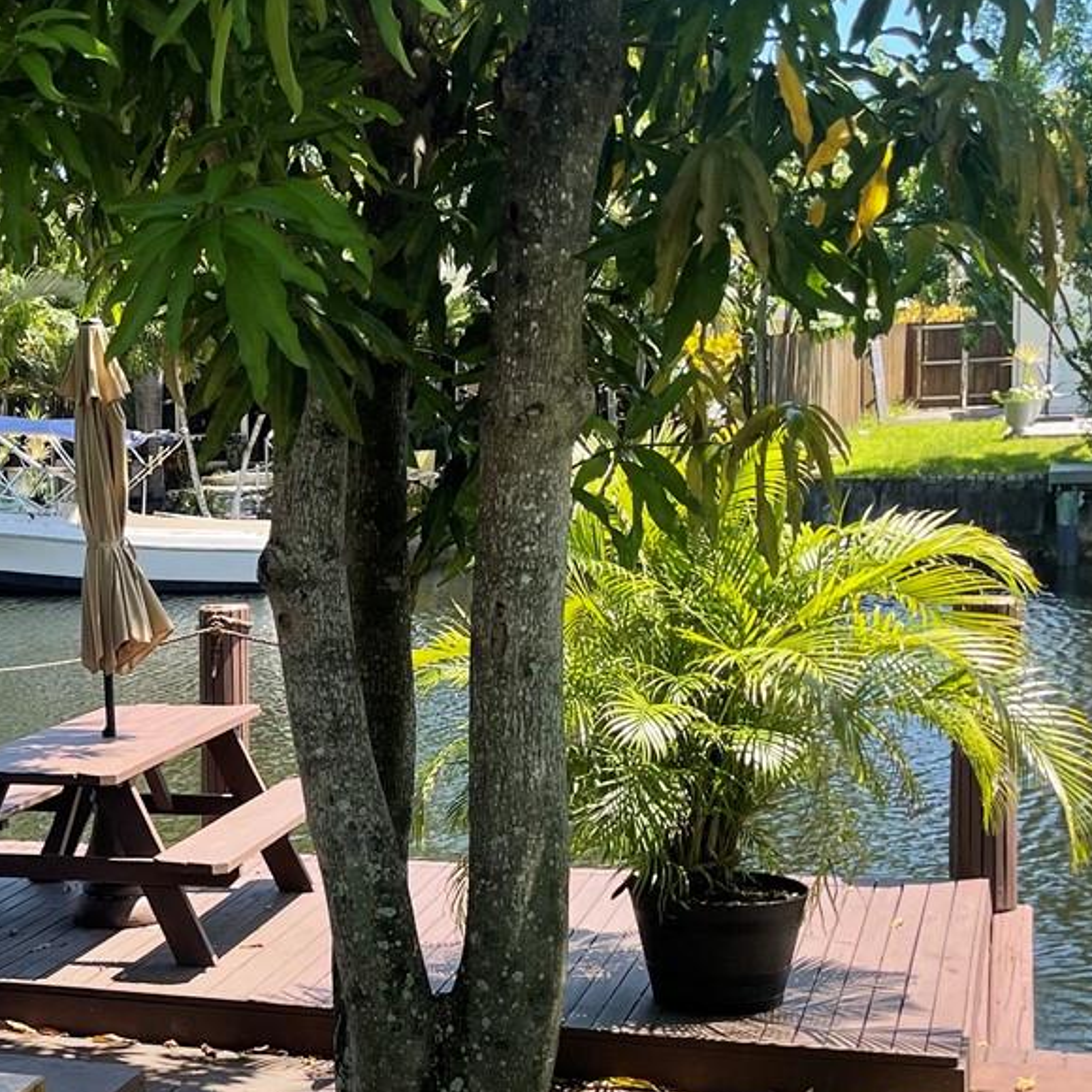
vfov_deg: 28.0
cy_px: 731
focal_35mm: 61
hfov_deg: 26.2
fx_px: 2177
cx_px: -75
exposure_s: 1/745
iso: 32
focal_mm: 5.1
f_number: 1.6
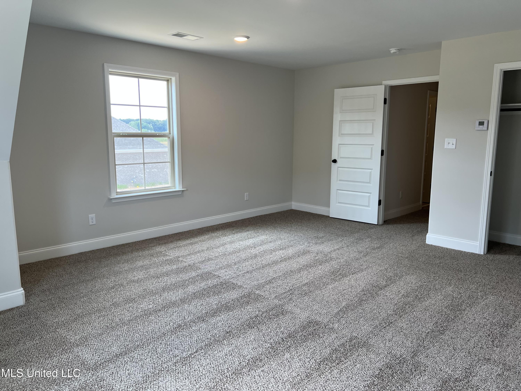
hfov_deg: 67.3
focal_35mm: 26
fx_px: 391
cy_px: 196
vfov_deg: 53.1
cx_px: 260
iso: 50
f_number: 1.5
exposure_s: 1/124
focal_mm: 5.7
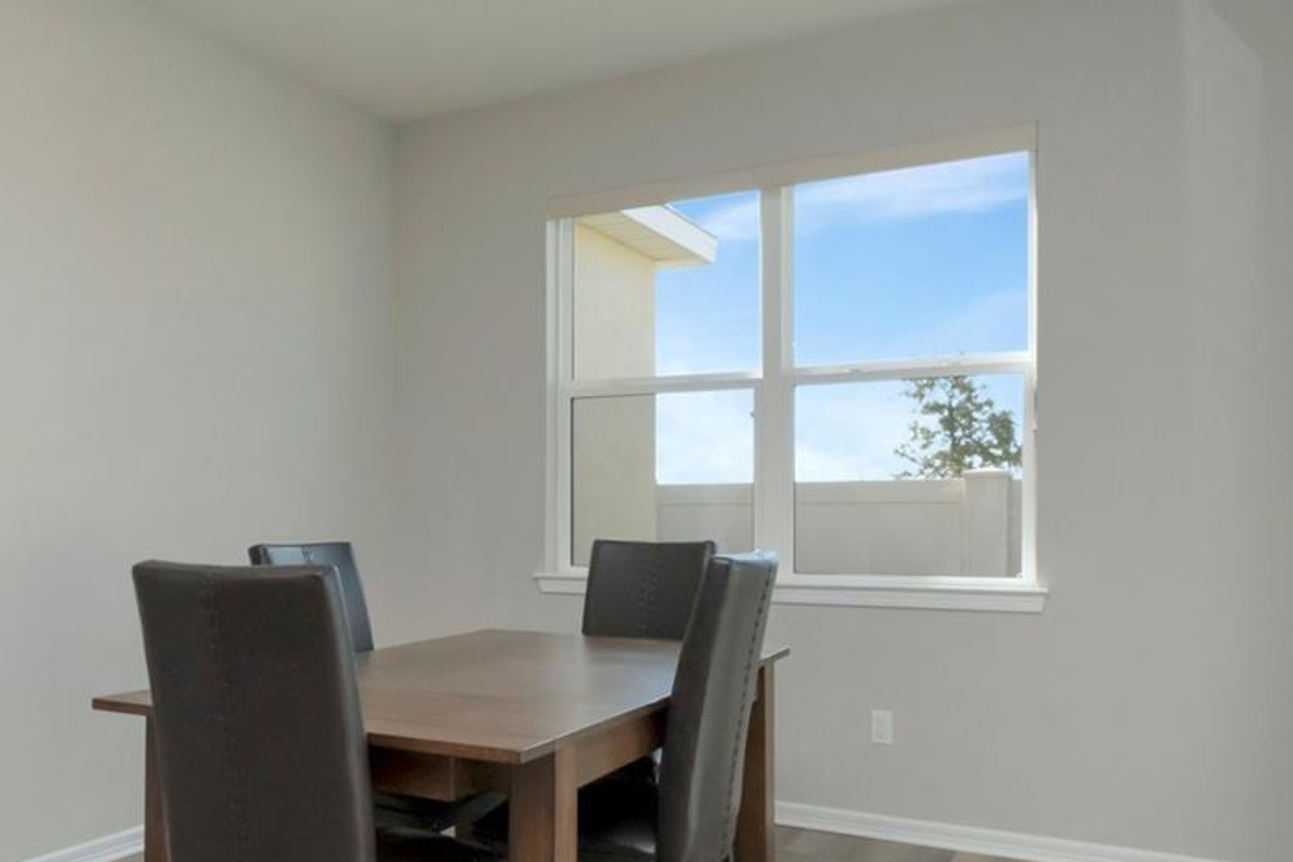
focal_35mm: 30
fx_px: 1077
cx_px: 469
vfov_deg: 43.4
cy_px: 516
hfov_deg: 60.9
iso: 800
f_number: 14
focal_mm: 10
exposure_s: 1/200
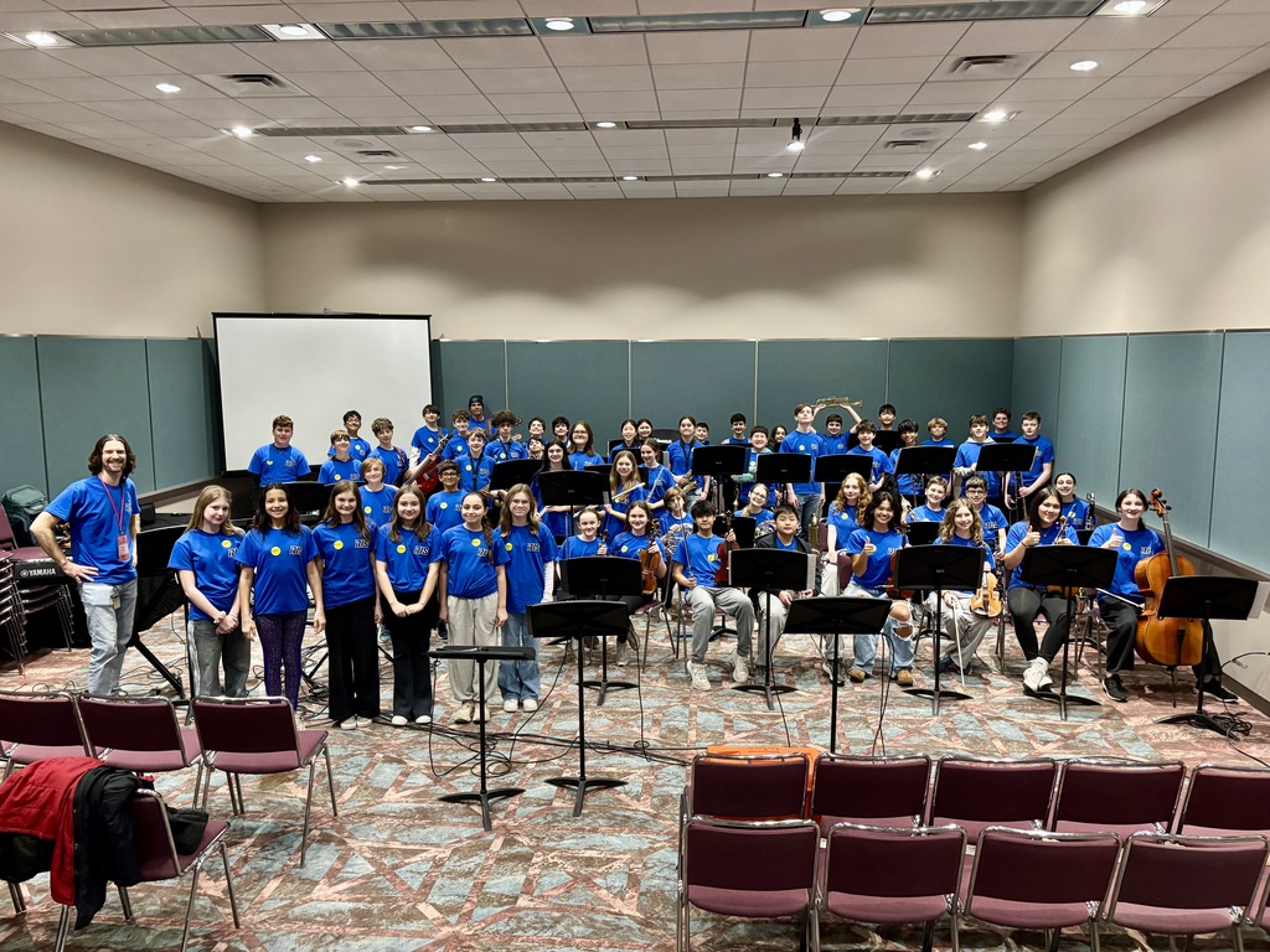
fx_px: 954
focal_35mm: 26
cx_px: 635
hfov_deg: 67.3
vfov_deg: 53.1
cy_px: 476
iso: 640
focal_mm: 5.96
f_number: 1.6
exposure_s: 1/40
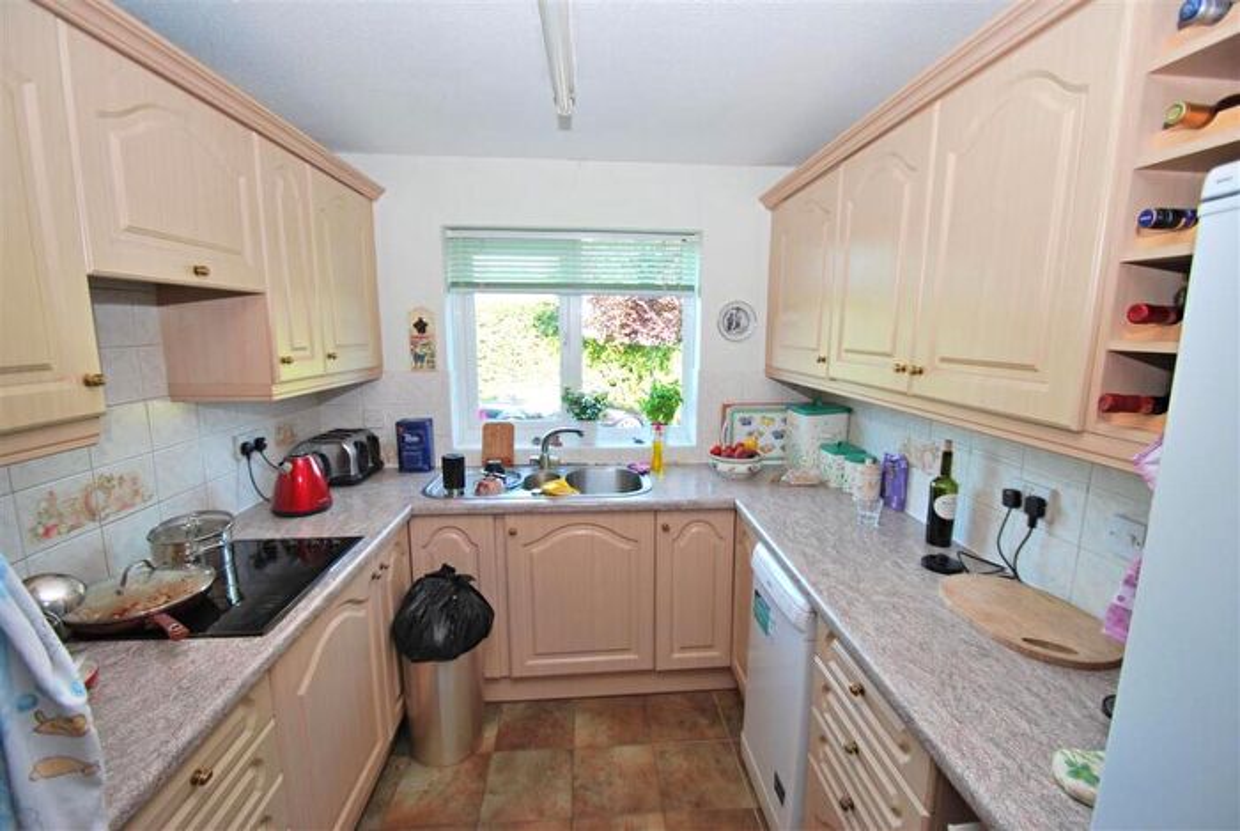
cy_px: 416
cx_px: 620
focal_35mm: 15
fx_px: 517
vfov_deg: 77.5
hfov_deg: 100.3
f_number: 3.5
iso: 200
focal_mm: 10
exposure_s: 1/50
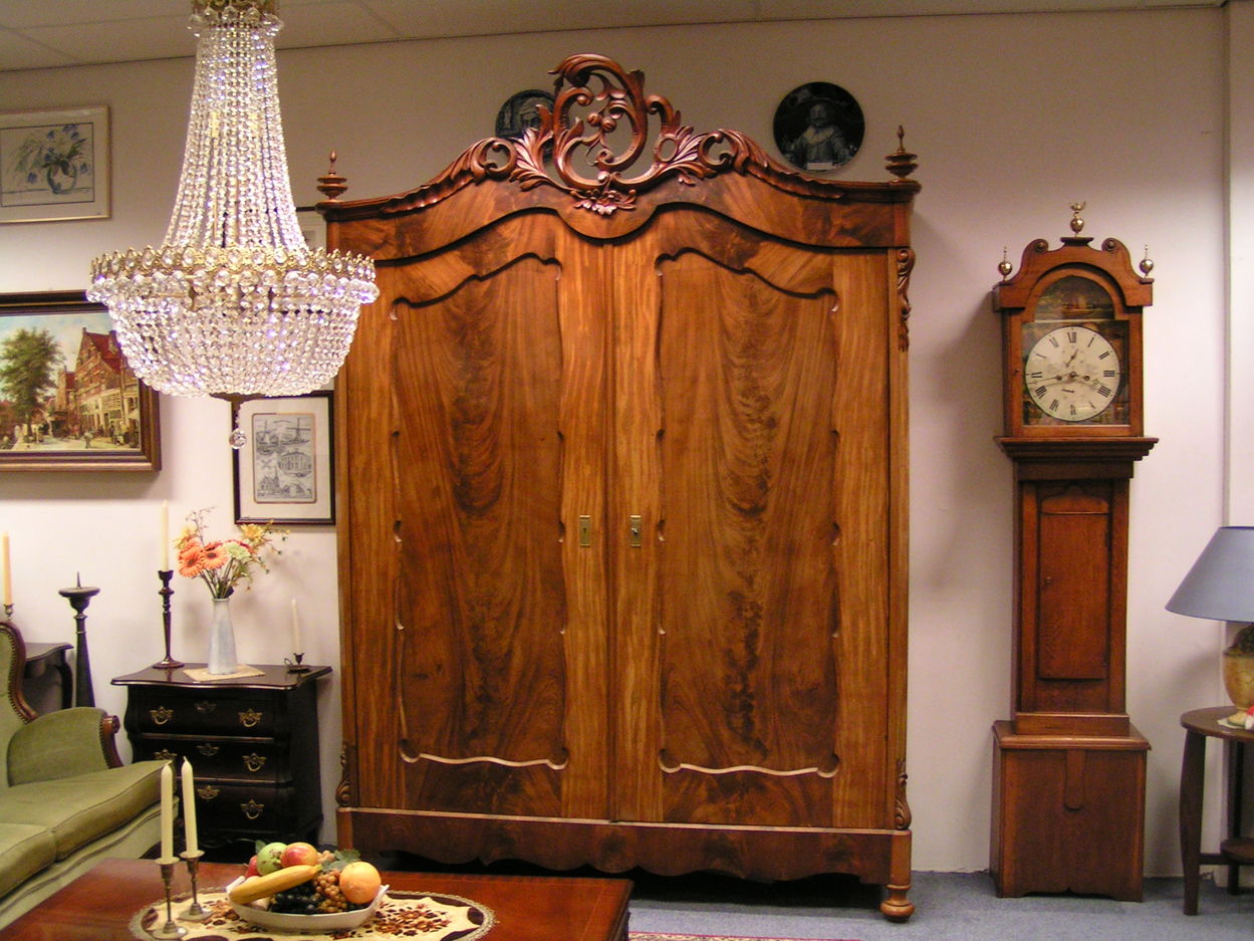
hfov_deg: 49.0
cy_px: 470
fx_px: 1377
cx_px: 627
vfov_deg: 37.7
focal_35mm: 38
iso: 200
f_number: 2.8
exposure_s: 1/15
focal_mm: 5.8
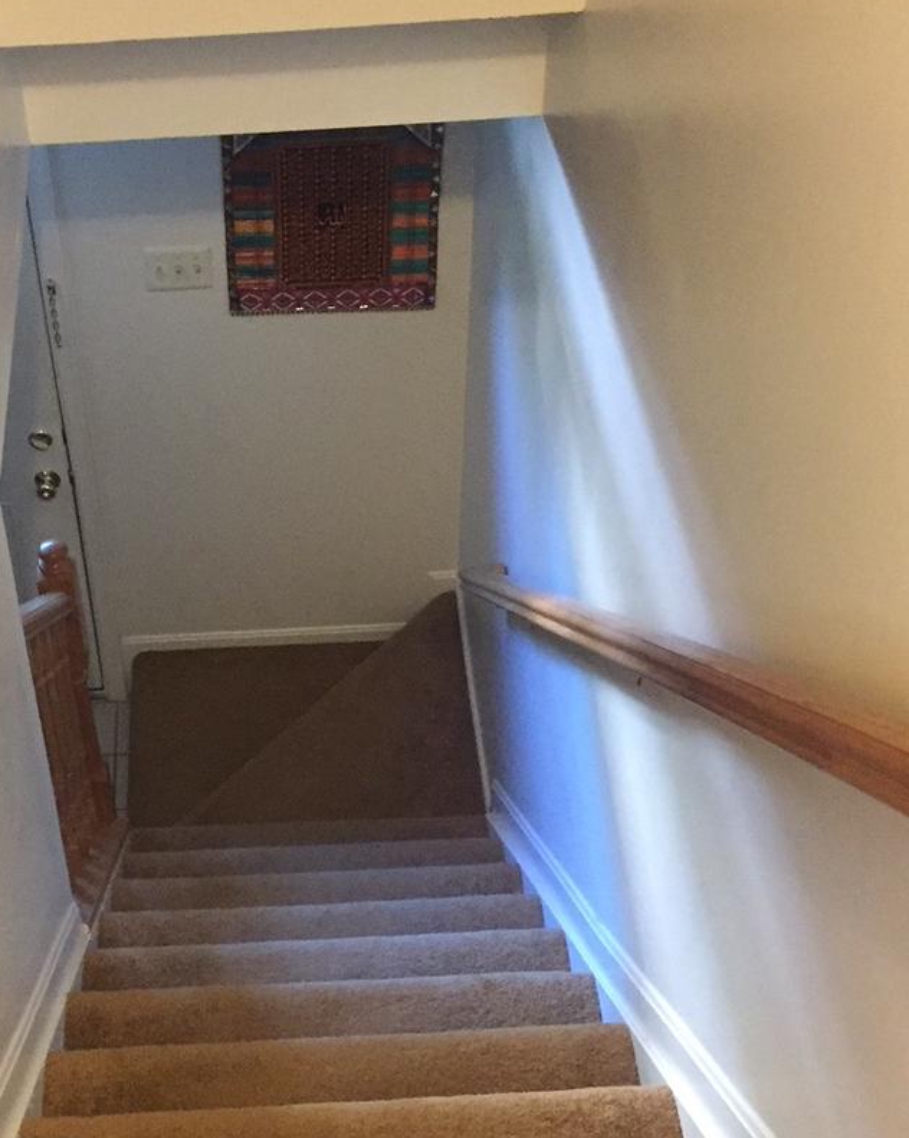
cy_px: 656
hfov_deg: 27.4
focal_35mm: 55
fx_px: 1851
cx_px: 289
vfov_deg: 34.1
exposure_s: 1/15
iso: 320
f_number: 2.2
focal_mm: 4.15
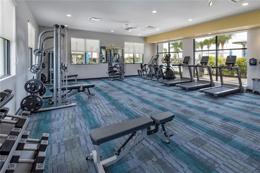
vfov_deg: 73.7
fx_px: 116
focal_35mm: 16
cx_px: 130
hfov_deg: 96.7
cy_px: 86
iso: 160
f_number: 13
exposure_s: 1/125
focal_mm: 16
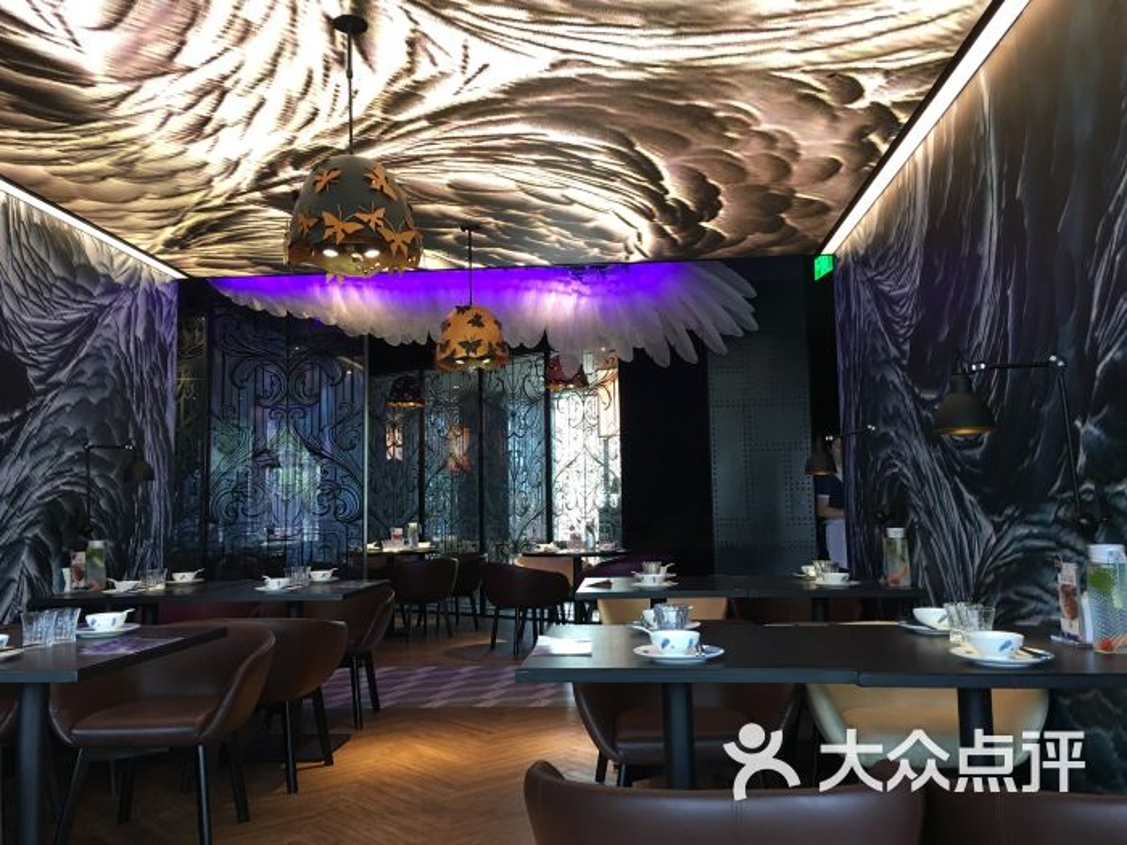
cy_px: 422
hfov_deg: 61.7
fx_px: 944
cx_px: 564
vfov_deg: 48.2
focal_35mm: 29
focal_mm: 4.15
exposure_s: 1/17
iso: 50
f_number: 2.2
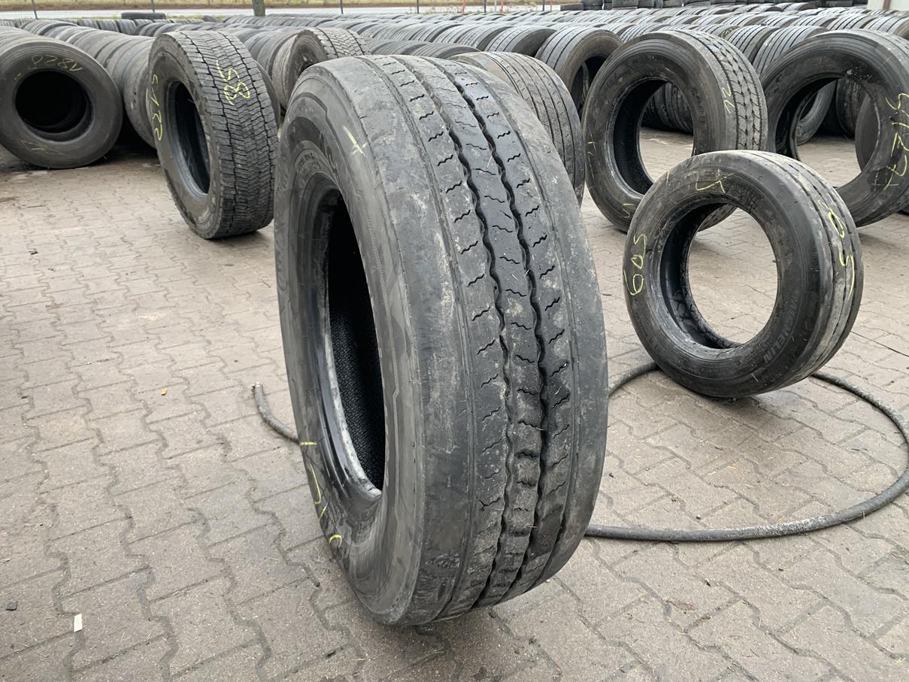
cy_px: 341
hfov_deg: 67.3
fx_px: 683
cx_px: 454
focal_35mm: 26
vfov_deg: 53.1
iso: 100
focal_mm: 4.25
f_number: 1.8
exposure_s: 1/121
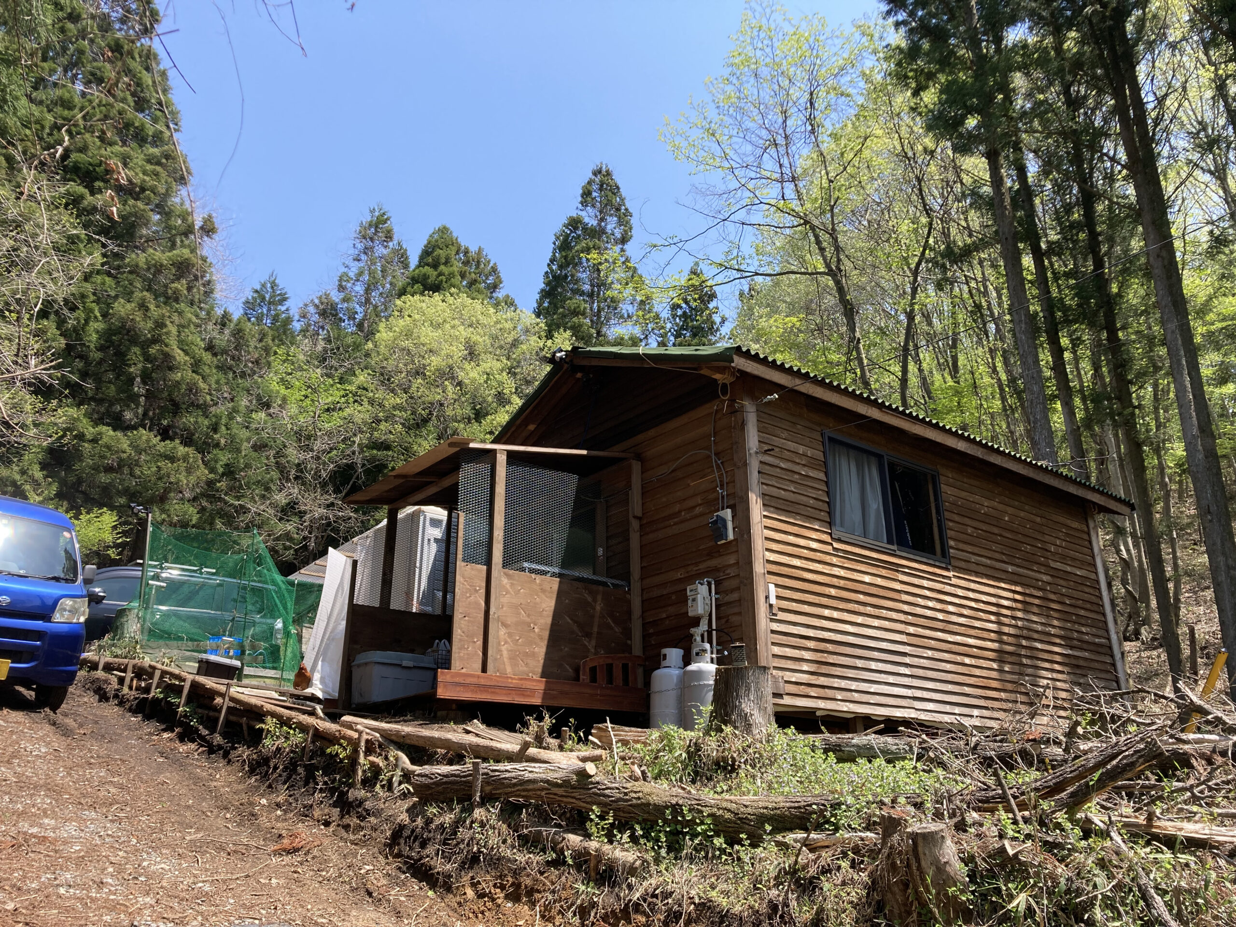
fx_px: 1000
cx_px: 618
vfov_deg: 49.7
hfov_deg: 63.4
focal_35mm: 28
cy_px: 464
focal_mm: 3.99
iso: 20
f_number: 1.8
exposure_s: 1/716
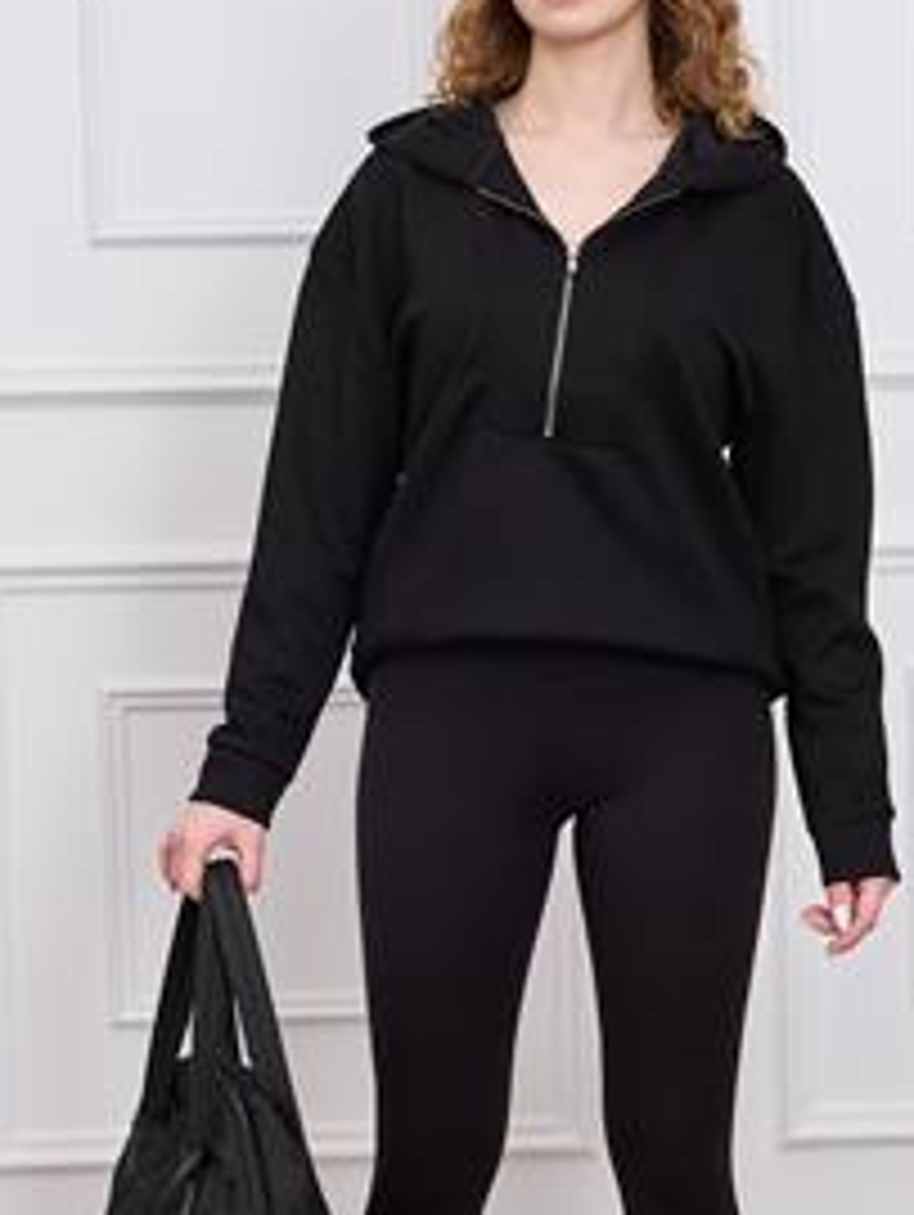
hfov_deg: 18.5
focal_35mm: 80
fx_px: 2812
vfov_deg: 24.3
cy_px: 760
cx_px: 482
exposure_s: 1/100
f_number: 4
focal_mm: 21
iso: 100
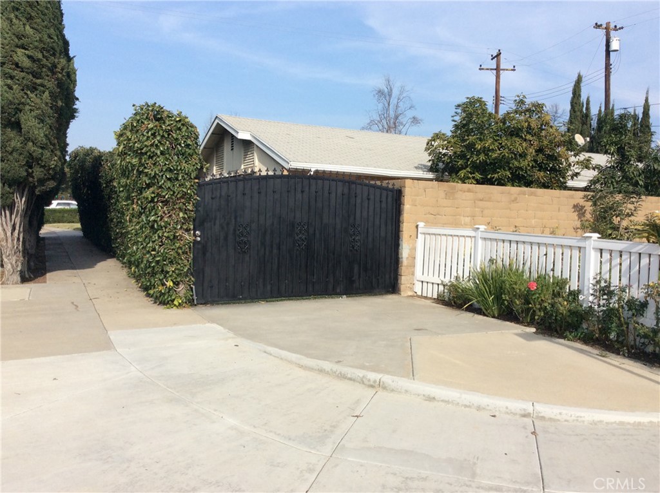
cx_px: 330
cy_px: 246
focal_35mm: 32
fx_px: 609
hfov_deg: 56.9
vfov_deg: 44.1
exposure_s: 1/1330
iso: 32
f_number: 2.4
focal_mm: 3.3
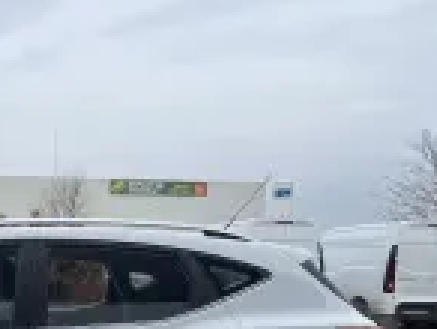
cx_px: -57
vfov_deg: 21.6
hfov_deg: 27.4
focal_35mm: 64
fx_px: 809
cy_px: 377
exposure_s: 1/1802
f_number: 1.6
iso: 50
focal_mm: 5.1
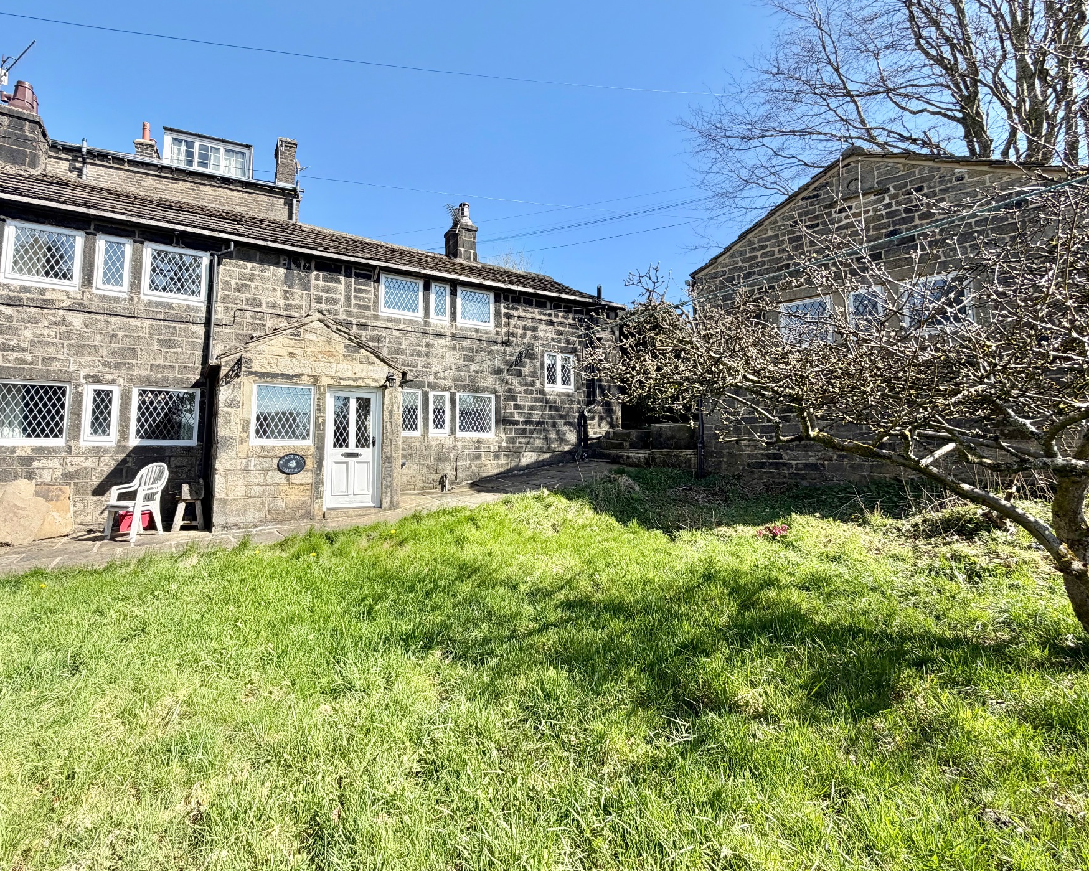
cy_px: 403
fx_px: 516
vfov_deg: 80.2
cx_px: 471
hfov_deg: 92.6
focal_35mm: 16
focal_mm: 2.22
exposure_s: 1/751
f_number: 2.2
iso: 40
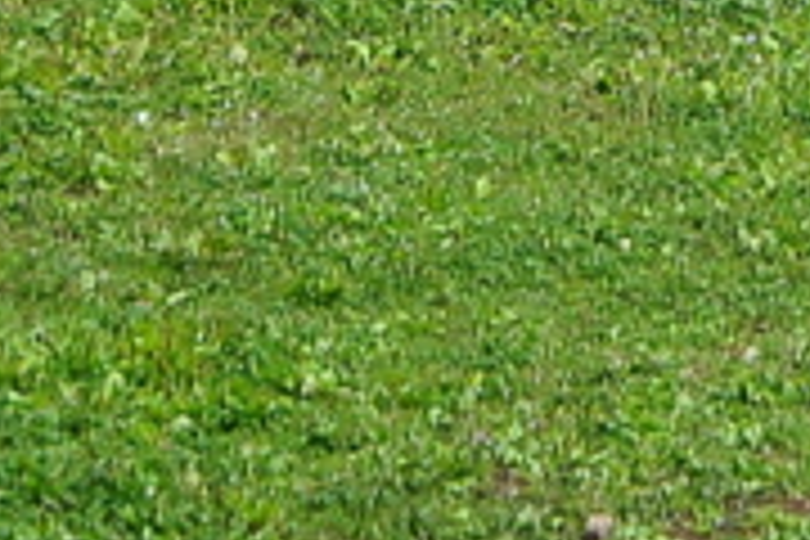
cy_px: -709
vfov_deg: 1.3
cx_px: 1161
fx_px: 23563
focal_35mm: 1047
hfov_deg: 2.0
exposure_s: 1/320
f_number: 5.6
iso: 400
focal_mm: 105
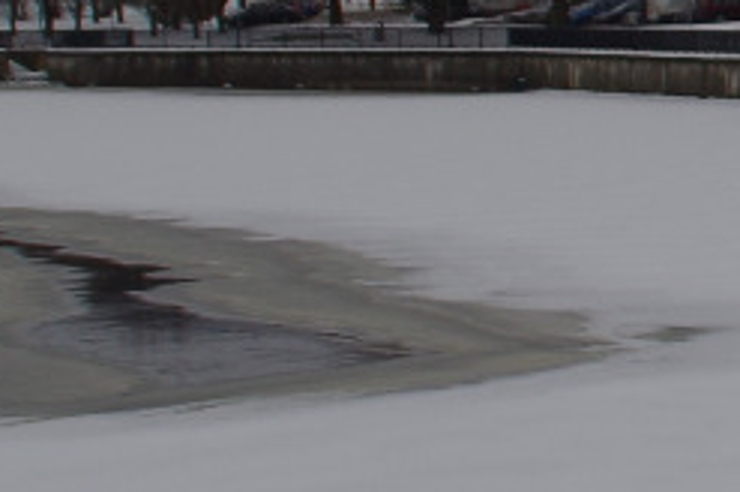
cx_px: 1126
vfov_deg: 7.6
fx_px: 3654
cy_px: -69
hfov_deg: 11.1
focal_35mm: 178
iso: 100
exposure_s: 1/250
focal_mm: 18
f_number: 5.6
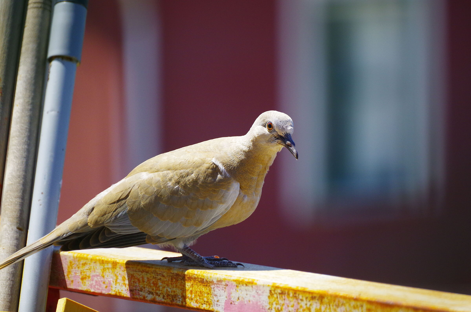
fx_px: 5876
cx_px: 236
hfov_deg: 4.6
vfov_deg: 3.0
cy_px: 156
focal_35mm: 450
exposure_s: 1/1250
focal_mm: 300
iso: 800
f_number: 6.3
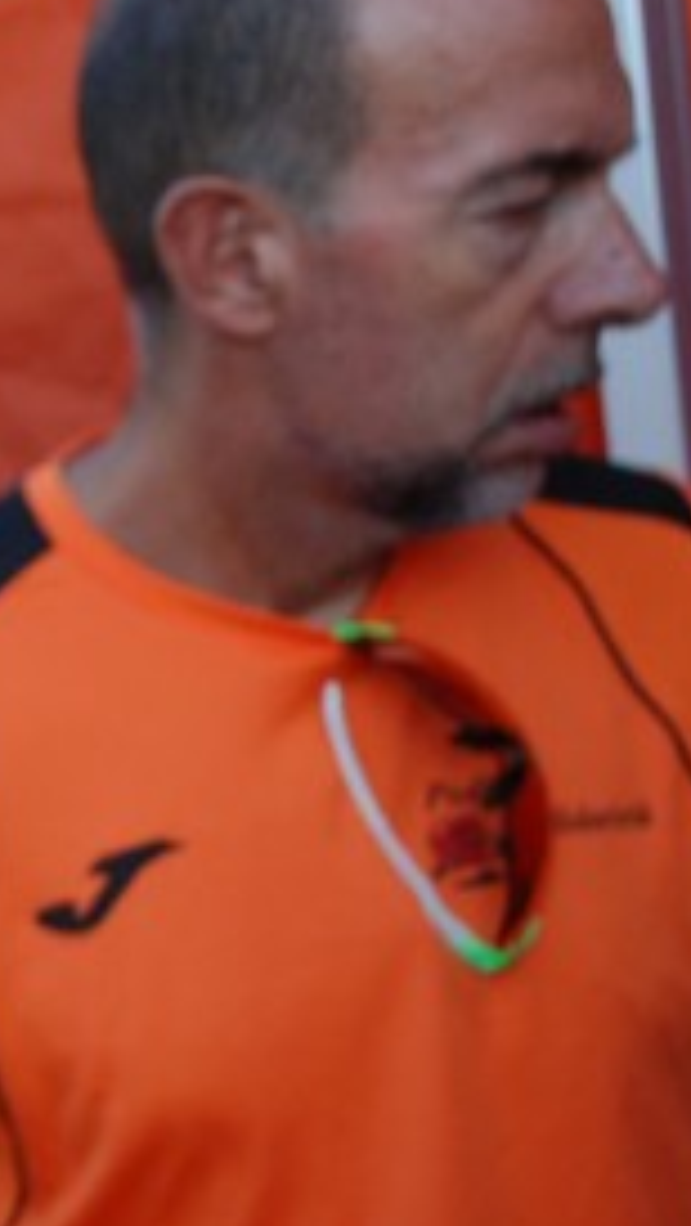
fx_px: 3938
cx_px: -498
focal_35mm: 121
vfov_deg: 17.7
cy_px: 613
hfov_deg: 9.6
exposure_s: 1/1000
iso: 1000
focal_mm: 35
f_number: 4.5
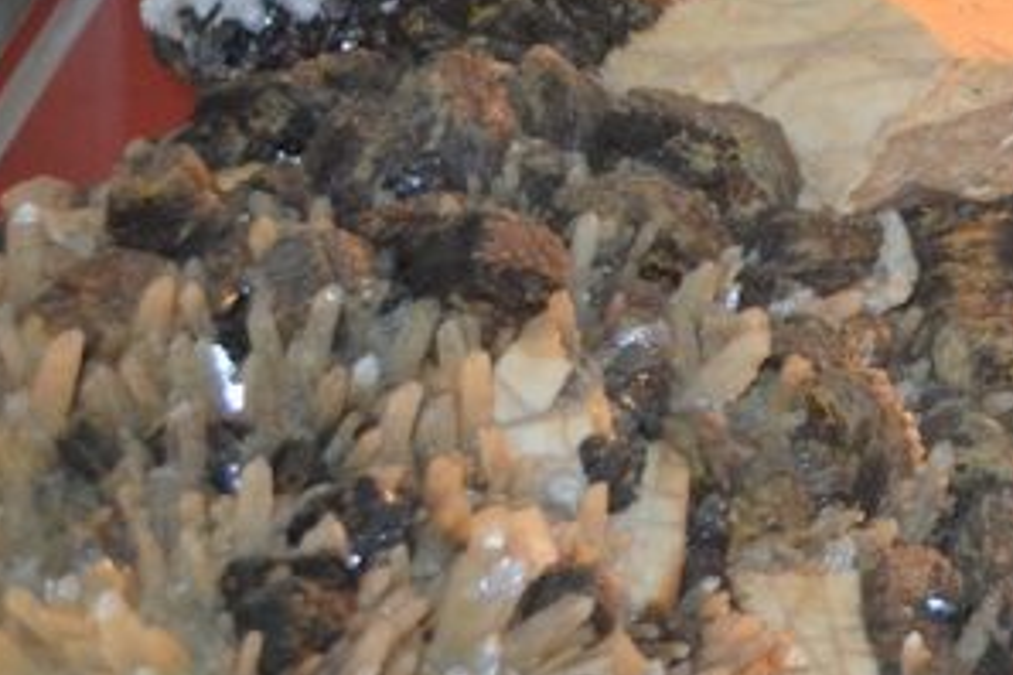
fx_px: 3489
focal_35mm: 124
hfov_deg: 15.3
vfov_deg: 11.0
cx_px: 1504
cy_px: -5
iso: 1250
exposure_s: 1/60
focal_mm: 24
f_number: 4
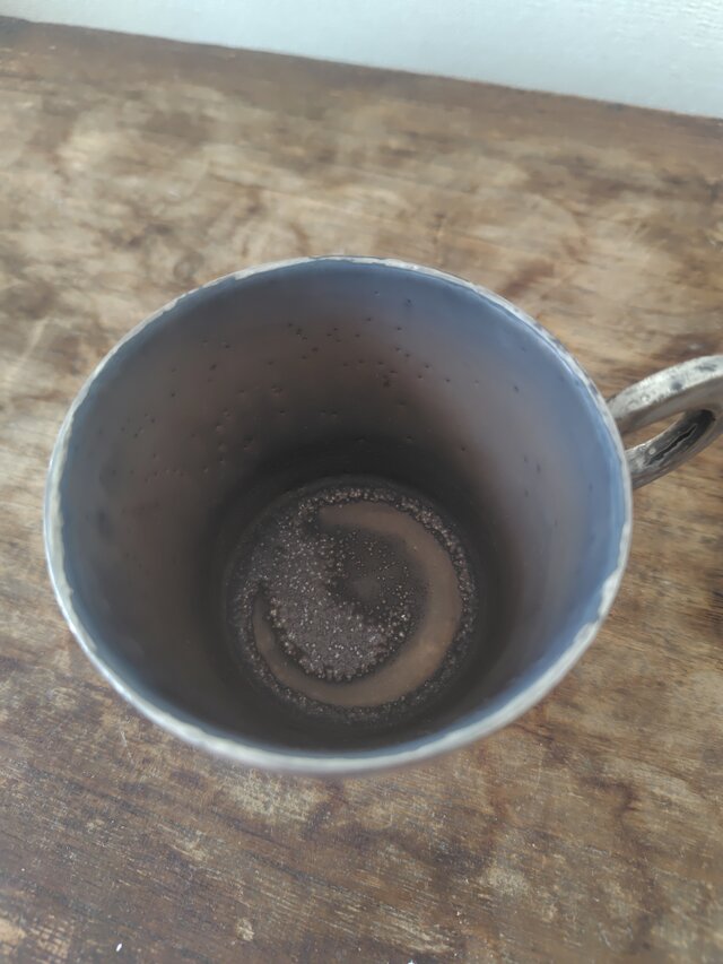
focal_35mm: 23
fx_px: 640
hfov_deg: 58.9
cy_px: 482
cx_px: 362
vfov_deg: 73.9
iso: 523
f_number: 1.9
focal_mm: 5.6
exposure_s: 1/60
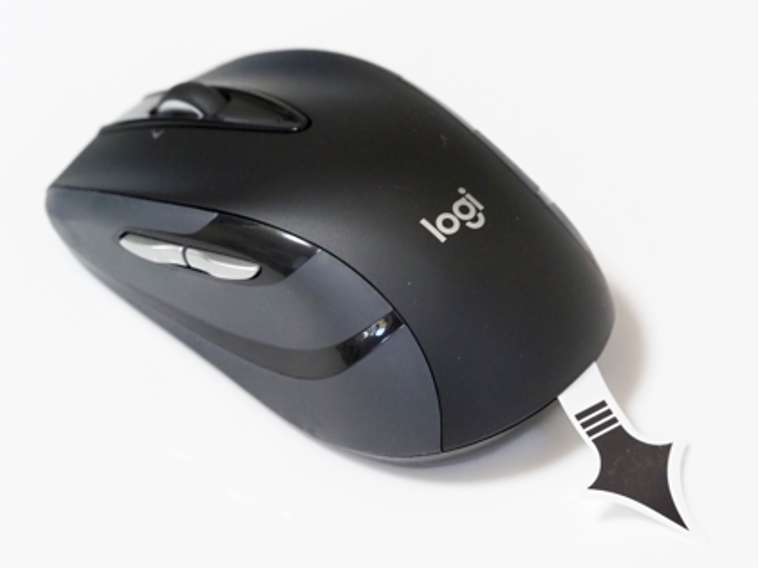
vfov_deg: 12.3
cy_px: 284
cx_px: 379
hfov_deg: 16.4
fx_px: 2628
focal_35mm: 120
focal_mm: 60
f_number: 5
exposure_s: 1/100
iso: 6400
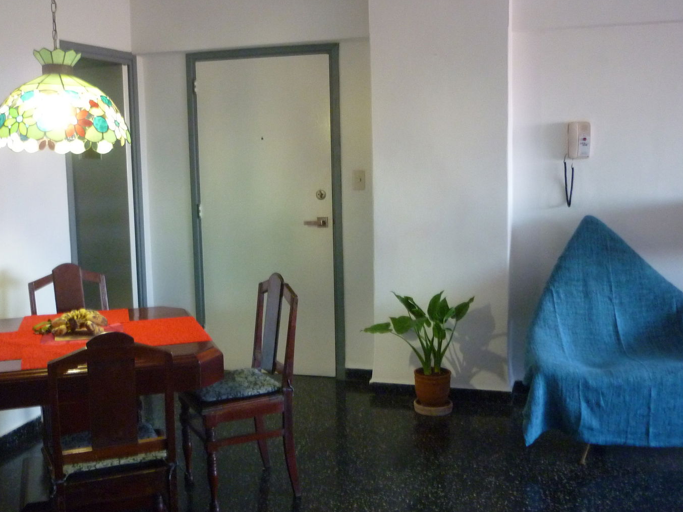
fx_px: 769
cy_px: 239
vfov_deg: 36.8
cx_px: 303
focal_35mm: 39
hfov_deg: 47.8
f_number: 2.8
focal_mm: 5.5
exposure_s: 1/13
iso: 400
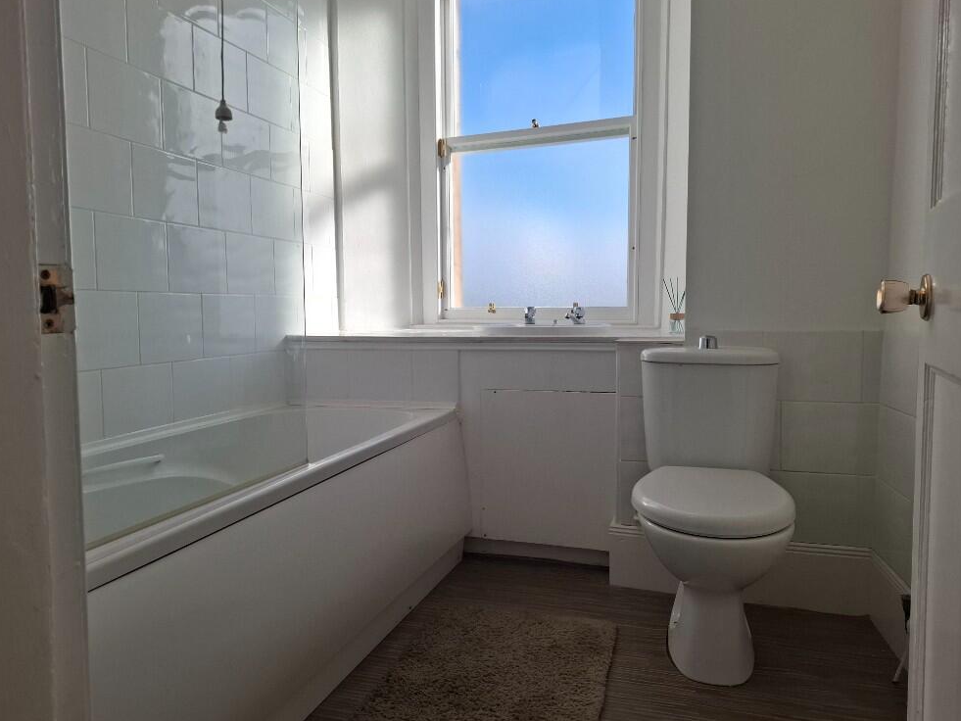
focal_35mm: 24
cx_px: 480
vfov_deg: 56.8
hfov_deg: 71.6
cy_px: 354
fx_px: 666
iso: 50
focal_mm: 5.54
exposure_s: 1/1075
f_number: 1.8
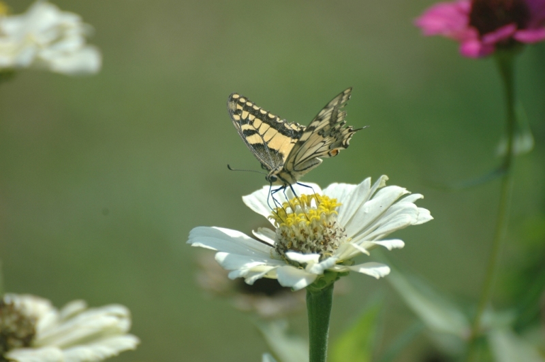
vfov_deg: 3.0
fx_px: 6807
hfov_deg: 4.6
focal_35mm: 450
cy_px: 181
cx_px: 272
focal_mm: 300
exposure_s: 1/640
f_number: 6
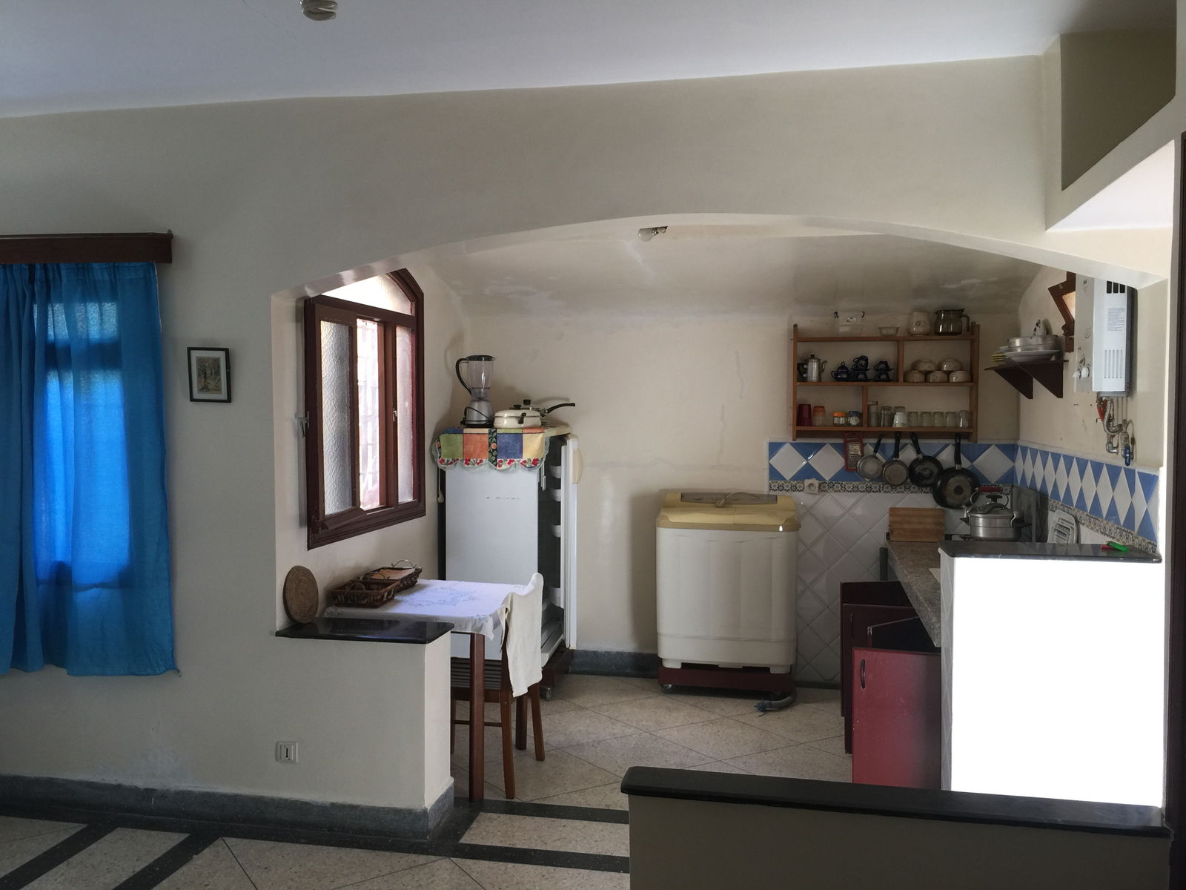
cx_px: 593
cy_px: 445
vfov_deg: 48.2
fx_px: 994
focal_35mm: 29
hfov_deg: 61.7
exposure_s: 1/33
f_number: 2.2
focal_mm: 4.15
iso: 32
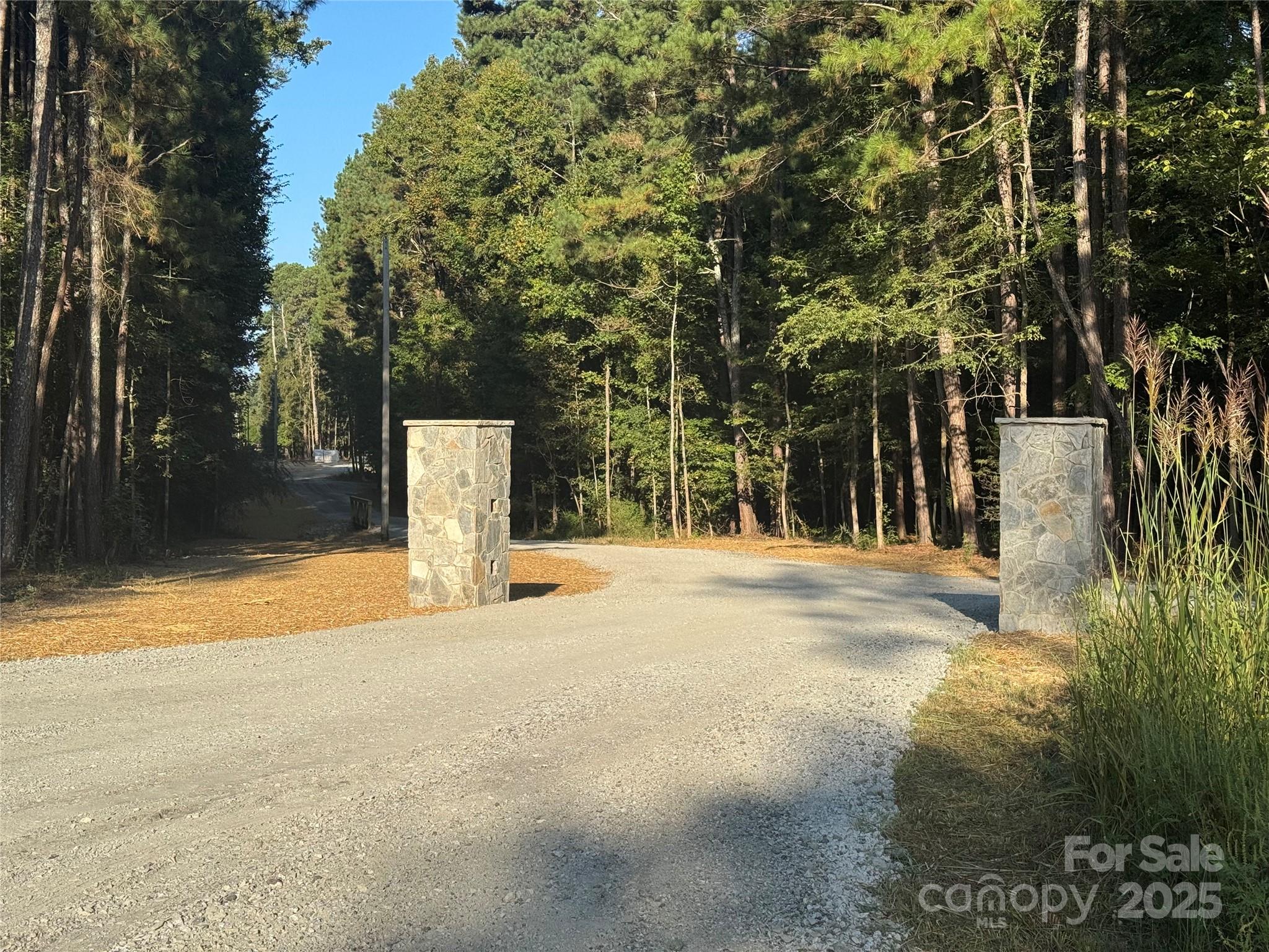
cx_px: 634
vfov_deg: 30.3
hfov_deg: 39.7
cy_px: 476
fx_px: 1760
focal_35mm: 48
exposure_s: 1/3257
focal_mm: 6.76
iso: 64
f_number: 1.78
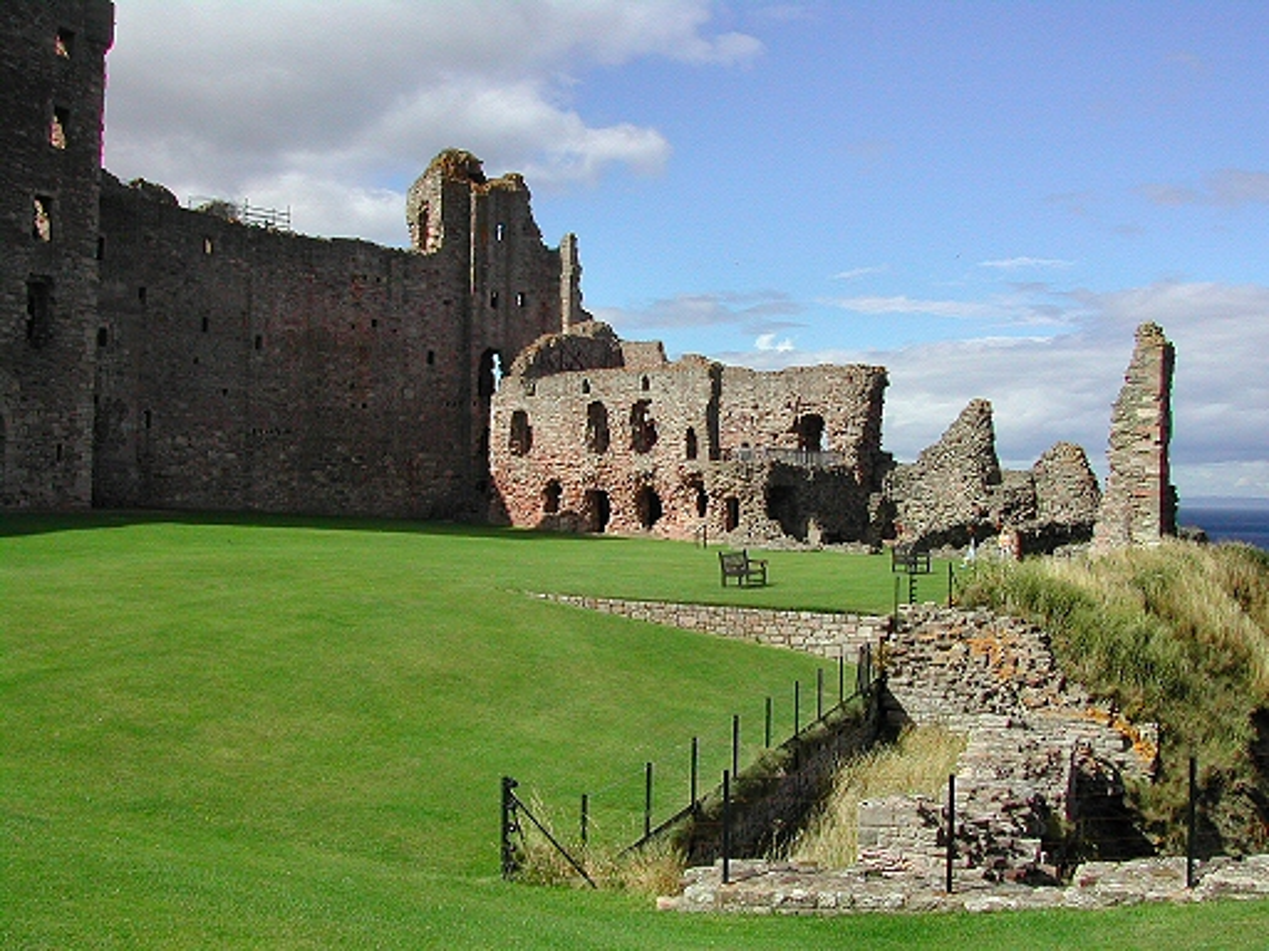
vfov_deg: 37.7
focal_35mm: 38
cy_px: 476
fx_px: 1393
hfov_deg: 49.0
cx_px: 634
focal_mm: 8
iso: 100
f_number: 7.6
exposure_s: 1/248
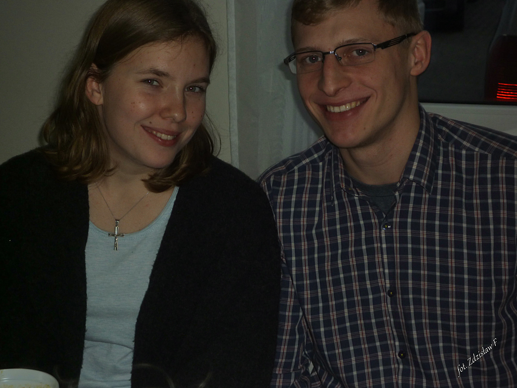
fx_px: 1464
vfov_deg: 15.1
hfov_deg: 20.0
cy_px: 194
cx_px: 258
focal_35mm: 98
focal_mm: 17.3
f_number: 5.6
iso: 125
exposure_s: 1/50
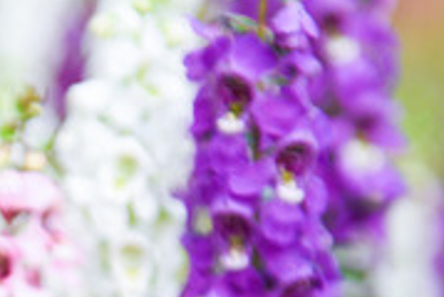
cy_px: 493
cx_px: -47
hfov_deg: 9.0
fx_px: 2792
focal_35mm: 226
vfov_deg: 6.0
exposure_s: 1/1000
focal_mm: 52
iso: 320
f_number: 2.8
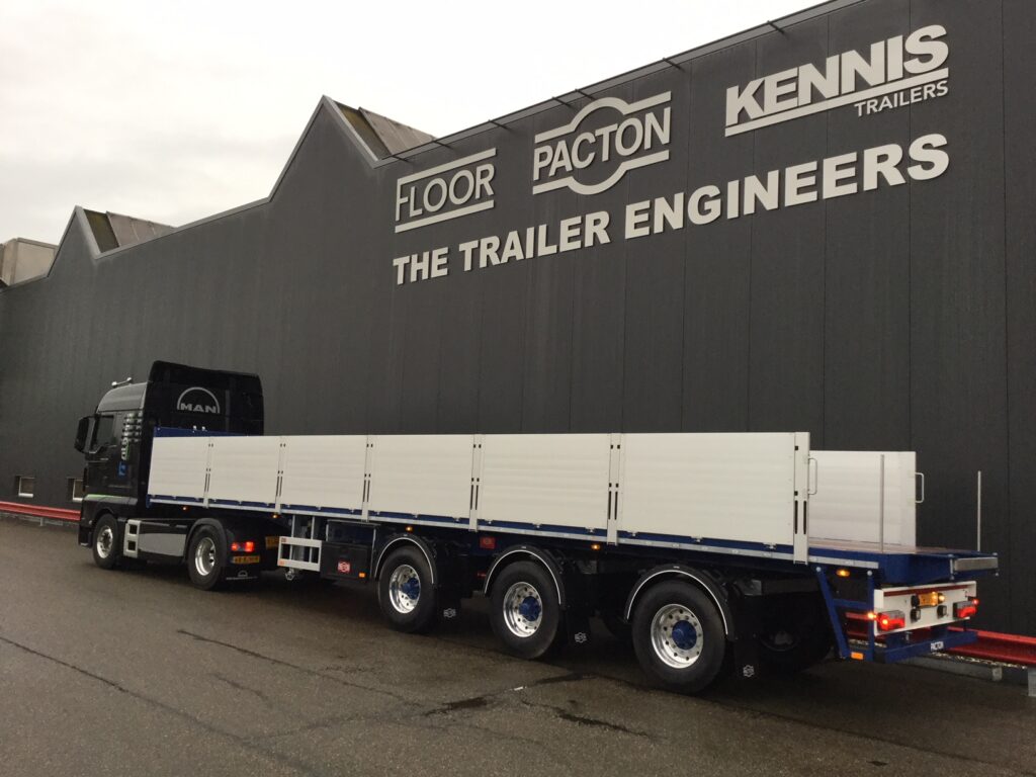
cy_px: 388
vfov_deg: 45.4
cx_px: 518
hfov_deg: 58.4
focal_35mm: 31
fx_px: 928
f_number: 2.4
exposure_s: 1/33
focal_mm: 3.3
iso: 25
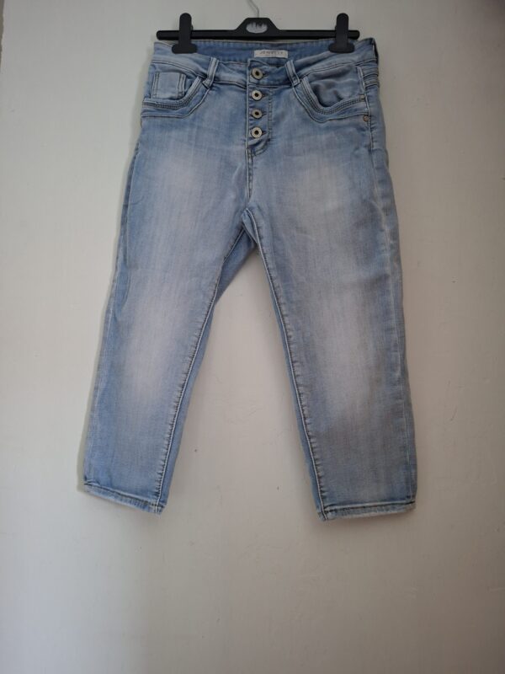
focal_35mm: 23
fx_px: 447
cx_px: 252
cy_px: 337
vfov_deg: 73.9
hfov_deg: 58.9
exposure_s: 1/24
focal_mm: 5.54
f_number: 1.8
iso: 800
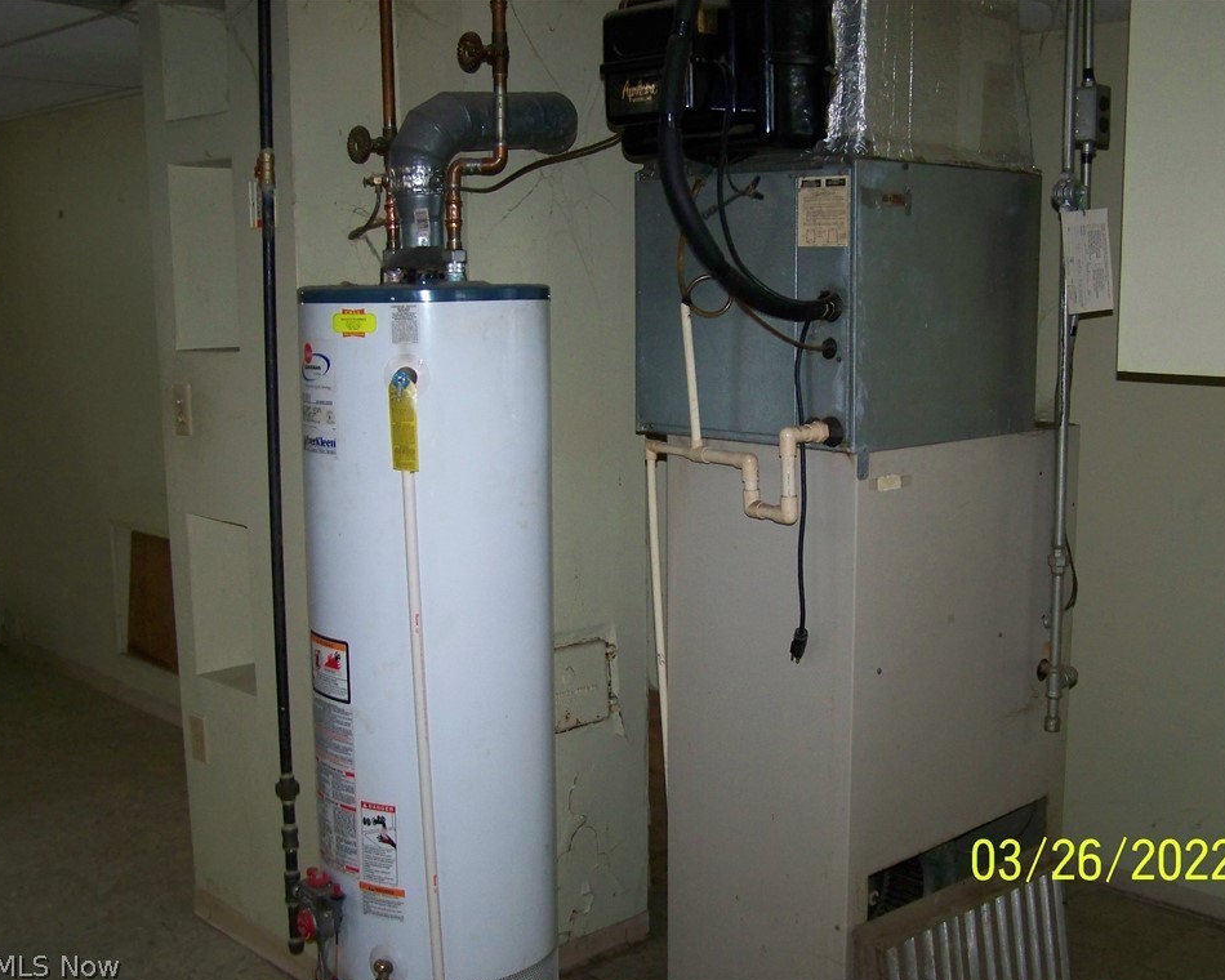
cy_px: 493
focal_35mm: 40
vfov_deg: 37.3
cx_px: 646
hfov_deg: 45.8
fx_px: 1450
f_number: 2.8
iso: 200
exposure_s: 1/30
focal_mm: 6.3
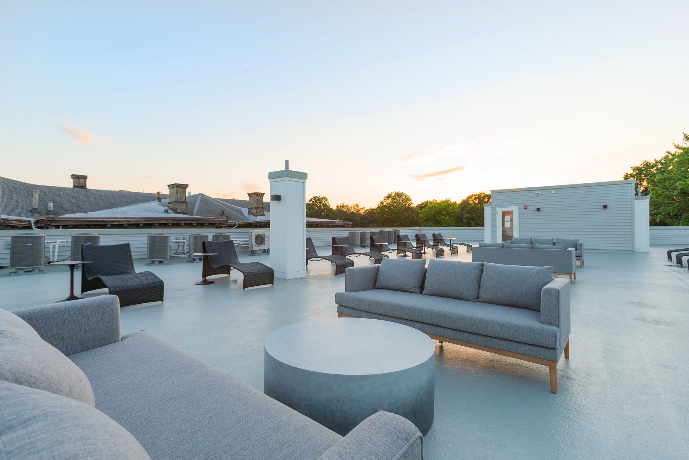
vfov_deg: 73.8
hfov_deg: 96.7
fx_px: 306
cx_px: 344
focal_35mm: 16
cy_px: 230
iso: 500
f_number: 8
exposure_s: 1/125
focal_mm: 16
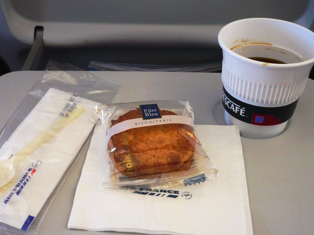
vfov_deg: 31.5
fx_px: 417
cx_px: 146
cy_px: 136
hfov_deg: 41.2
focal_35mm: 46
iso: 200
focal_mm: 5.8
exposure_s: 1/30
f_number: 2.8
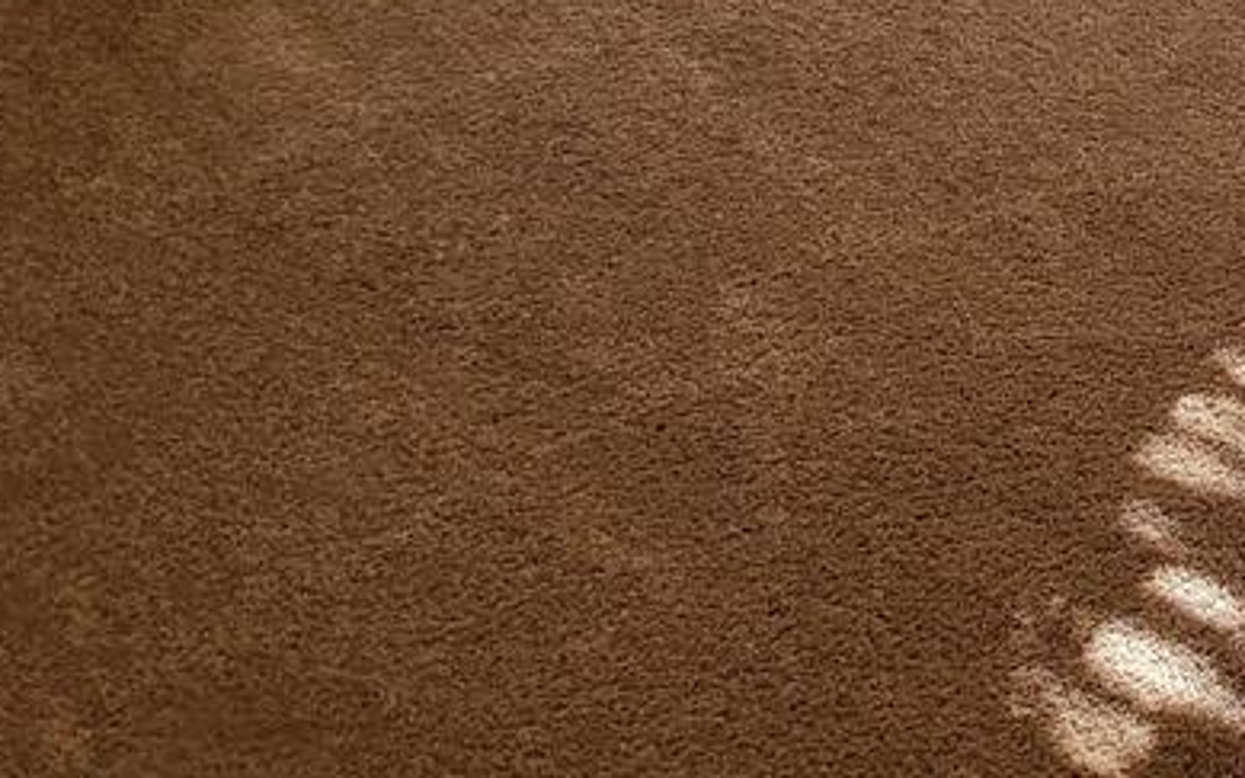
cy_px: -397
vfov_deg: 17.4
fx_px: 2273
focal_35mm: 67
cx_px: 1488
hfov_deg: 27.1
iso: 200
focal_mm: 5
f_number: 1.8
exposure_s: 1/40
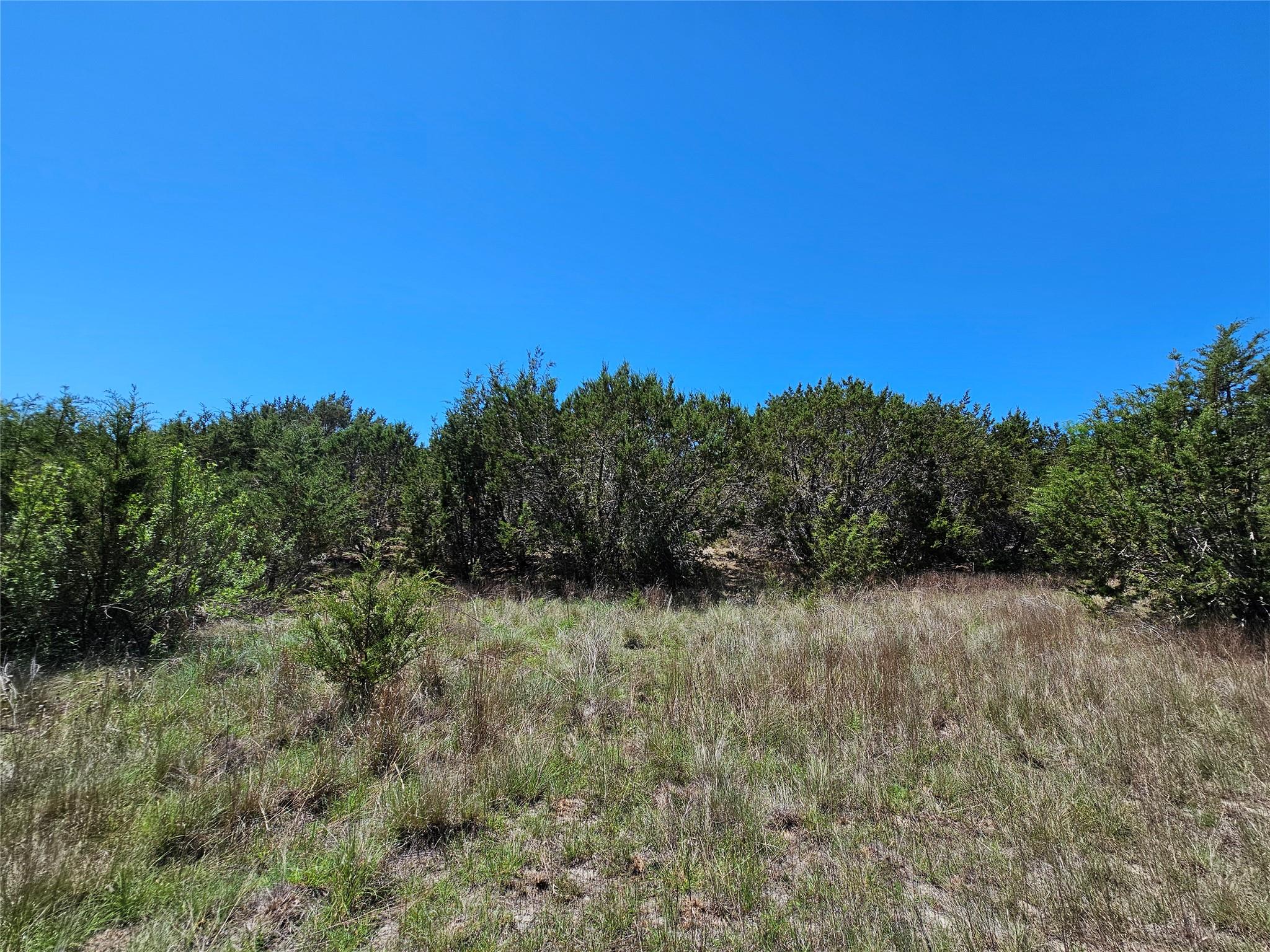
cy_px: 476
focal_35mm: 13
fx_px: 477
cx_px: 635
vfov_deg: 89.9
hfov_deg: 106.2
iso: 50
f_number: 2.2
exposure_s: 1/1761
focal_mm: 2.2
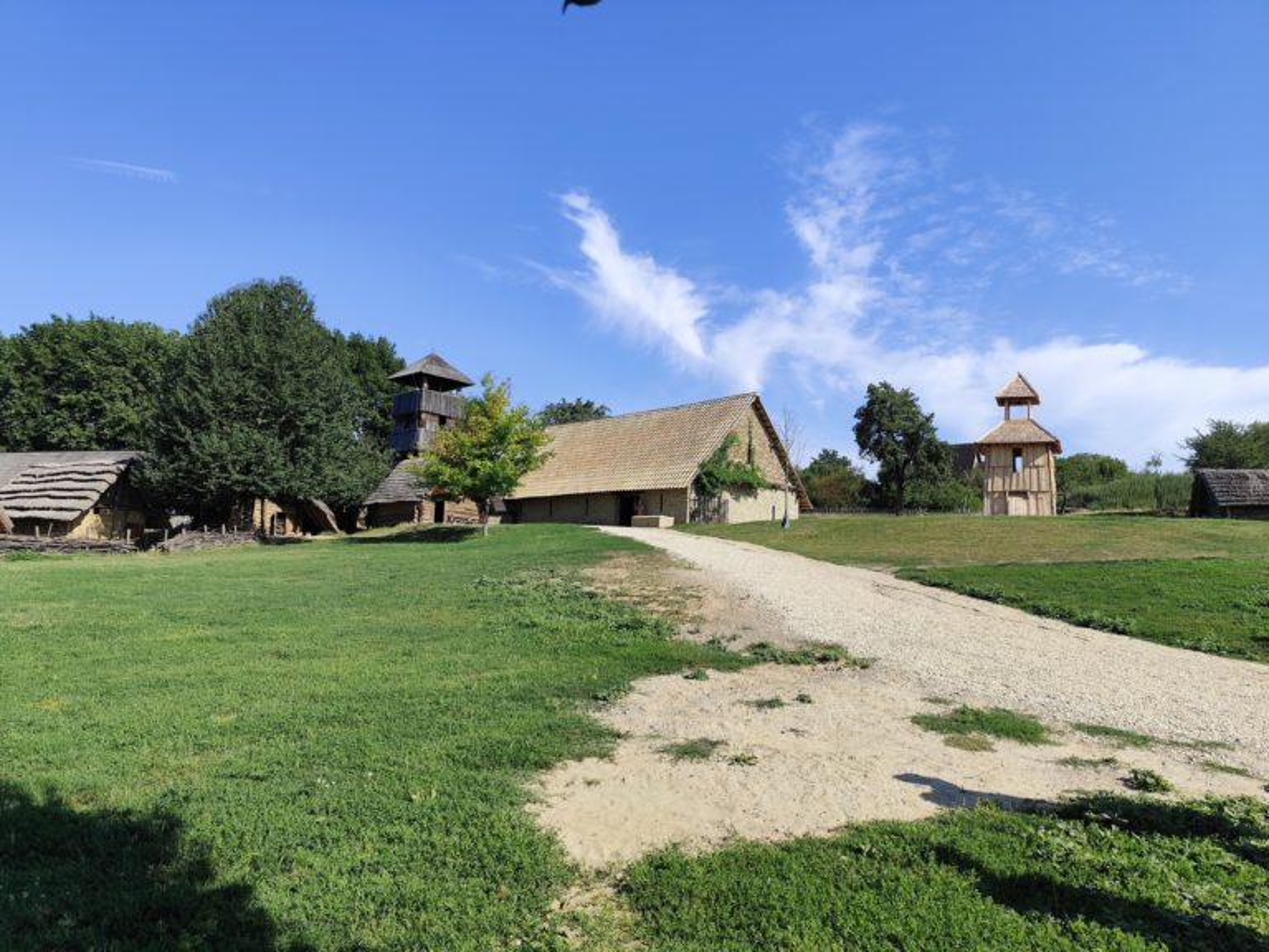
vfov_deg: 58.9
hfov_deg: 73.9
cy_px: 476
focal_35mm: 23
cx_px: 634
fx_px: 843
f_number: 1.65
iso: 50
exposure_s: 1/731
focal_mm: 6.19
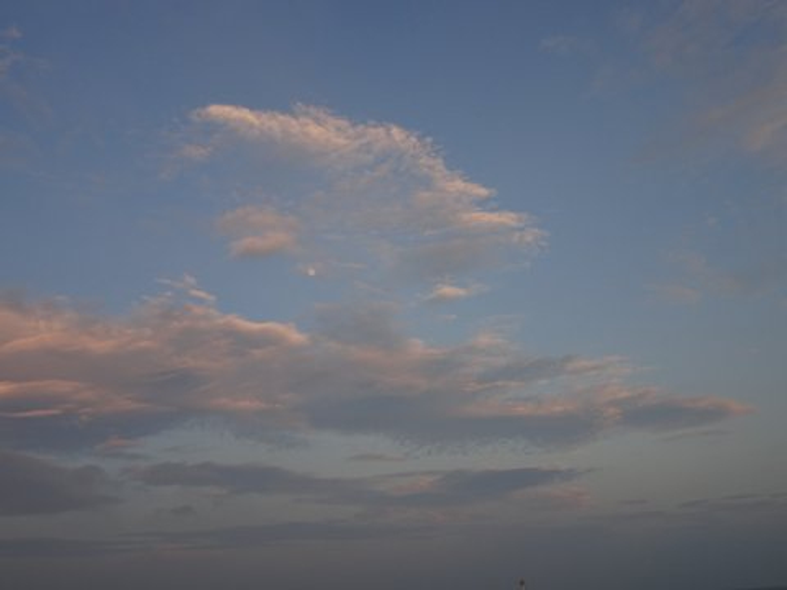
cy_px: 295
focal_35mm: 33
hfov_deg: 55.4
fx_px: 750
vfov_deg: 42.9
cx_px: 394
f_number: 4
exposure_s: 1/80
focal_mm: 5.61
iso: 80
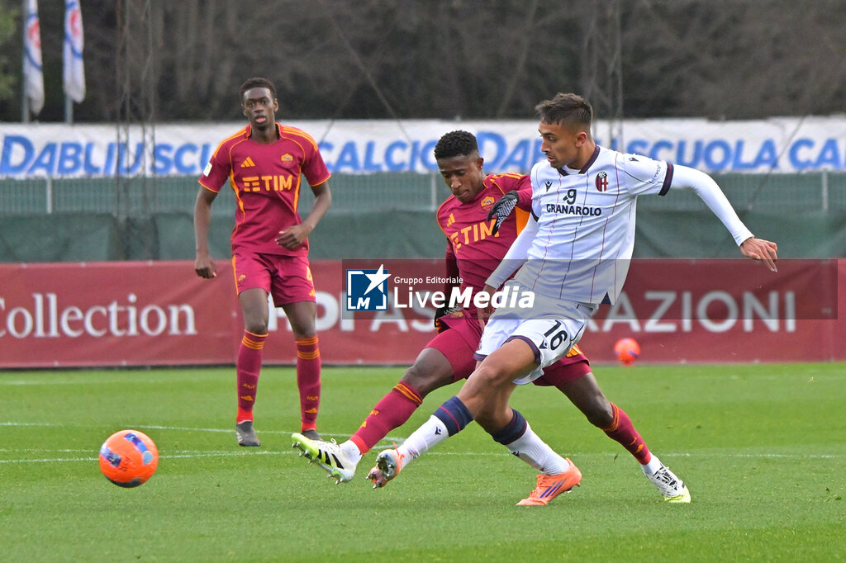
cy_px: 282
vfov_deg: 4.2
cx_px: 423
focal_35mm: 330
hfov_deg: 6.2
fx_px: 7752
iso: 3600
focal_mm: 220
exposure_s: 1/1600
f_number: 5.6
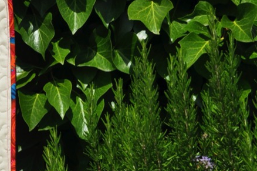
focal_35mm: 437
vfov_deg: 3.1
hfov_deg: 4.7
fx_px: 3114
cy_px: 197
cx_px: -148
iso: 200
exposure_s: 1/500
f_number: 11
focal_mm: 85
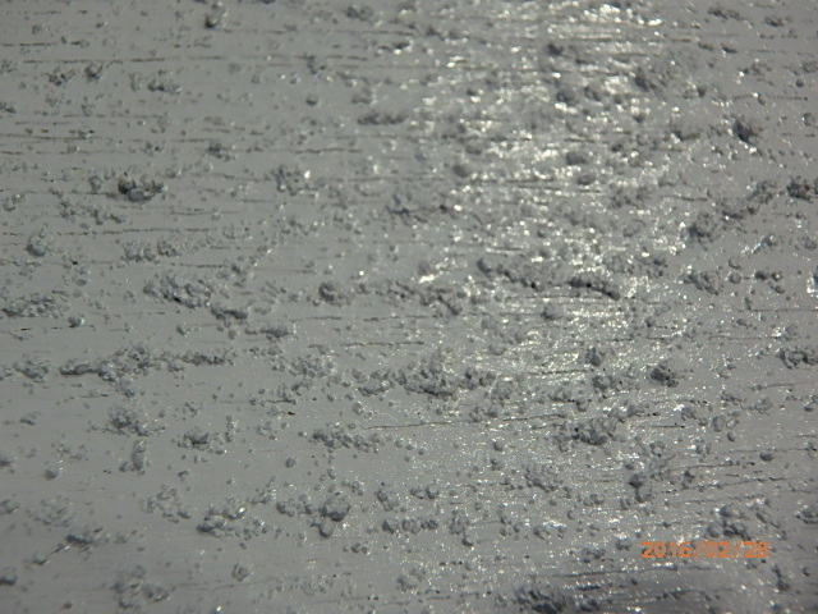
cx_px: 409
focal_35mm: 49
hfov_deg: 38.9
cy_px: 307
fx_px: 1158
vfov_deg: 29.7
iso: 400
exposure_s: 1/60
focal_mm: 8.7
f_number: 5.2
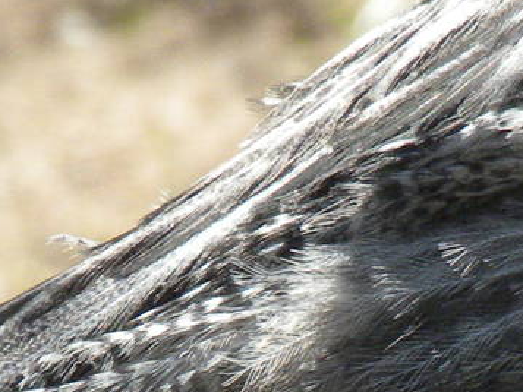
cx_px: 1077
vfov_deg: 1.4
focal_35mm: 1067
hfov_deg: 1.9
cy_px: 477
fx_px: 16126
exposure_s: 1/470
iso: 193
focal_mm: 42.1
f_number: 5.2
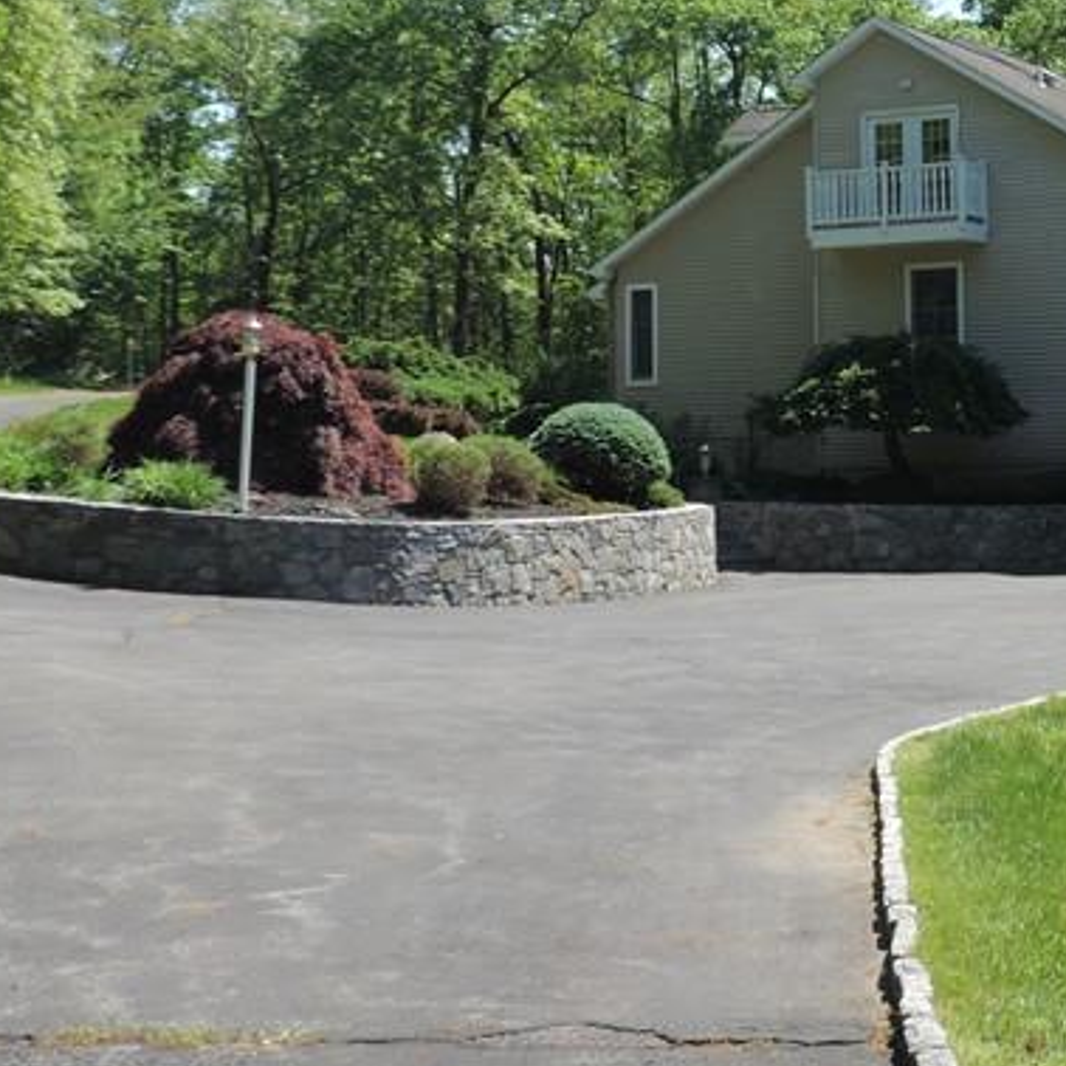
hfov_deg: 24.2
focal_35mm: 67
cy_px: 254
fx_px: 2334
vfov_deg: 25.4
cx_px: 1137
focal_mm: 4.9
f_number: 3.1
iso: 80
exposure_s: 1/500
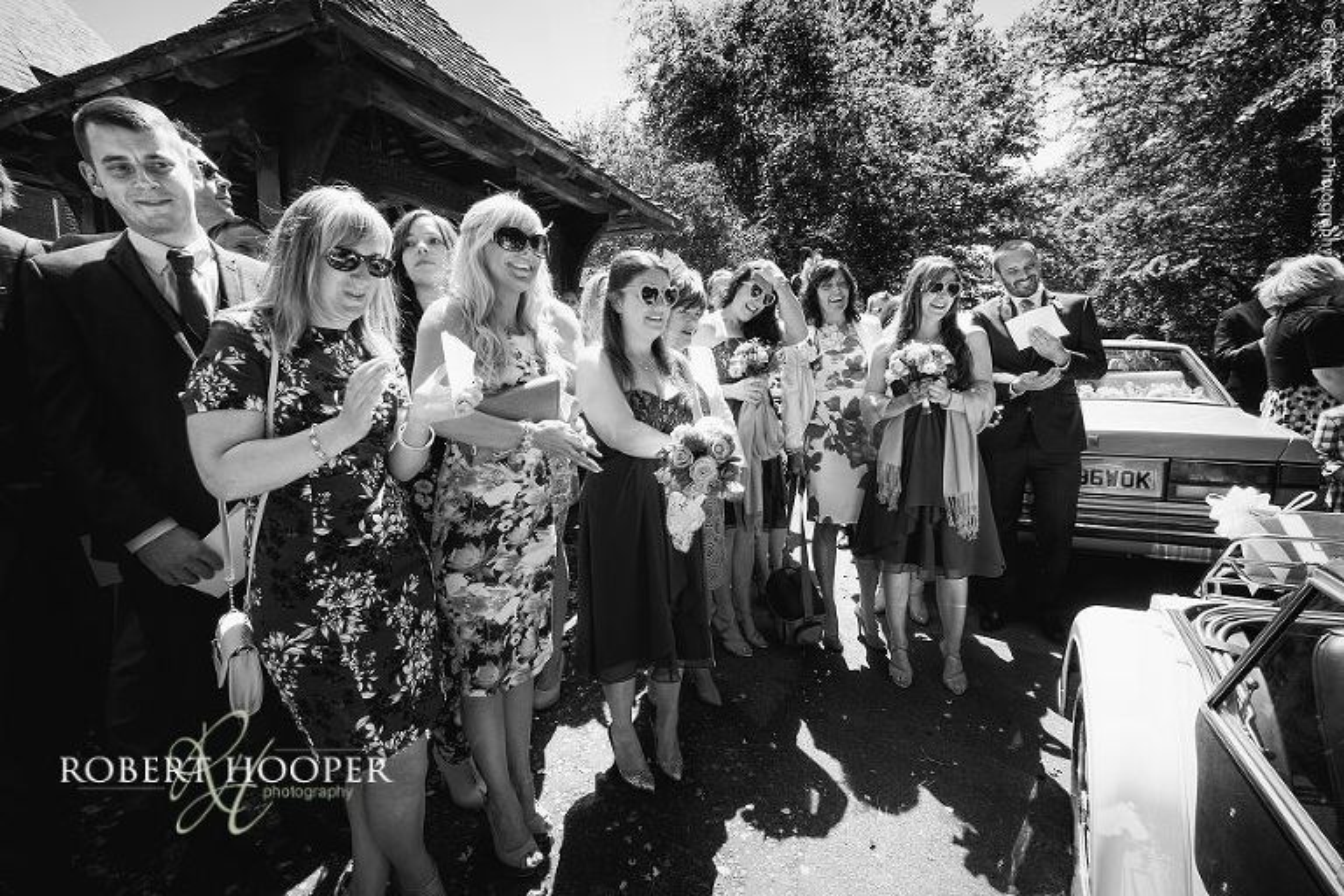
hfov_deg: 100.4
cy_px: 448
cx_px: 672
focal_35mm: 15
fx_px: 560
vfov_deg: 77.3
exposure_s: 1/160
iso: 400
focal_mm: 10
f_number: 8
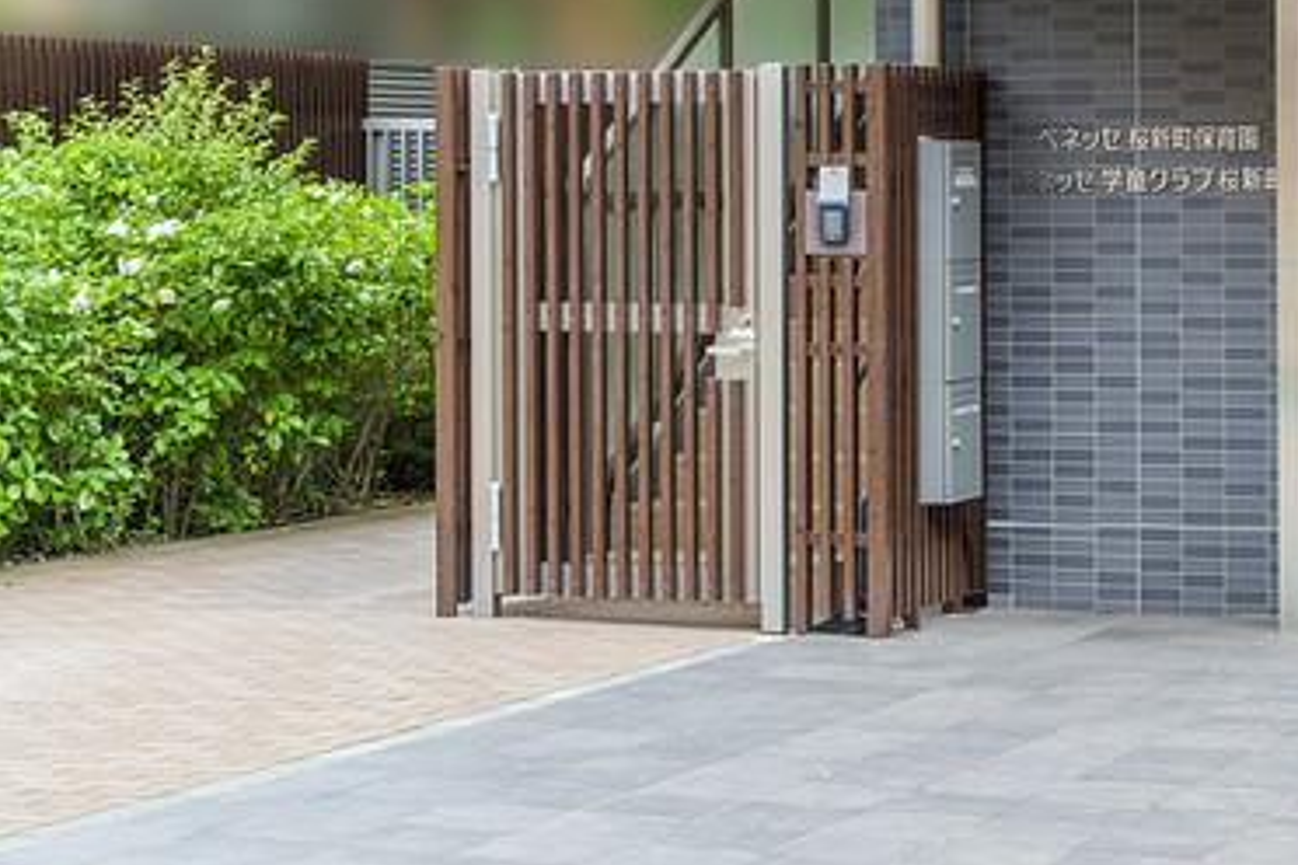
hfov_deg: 19.6
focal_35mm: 102
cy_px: 220
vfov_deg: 13.4
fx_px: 3677
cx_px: 1200
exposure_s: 1/200
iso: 800
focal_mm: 55
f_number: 8
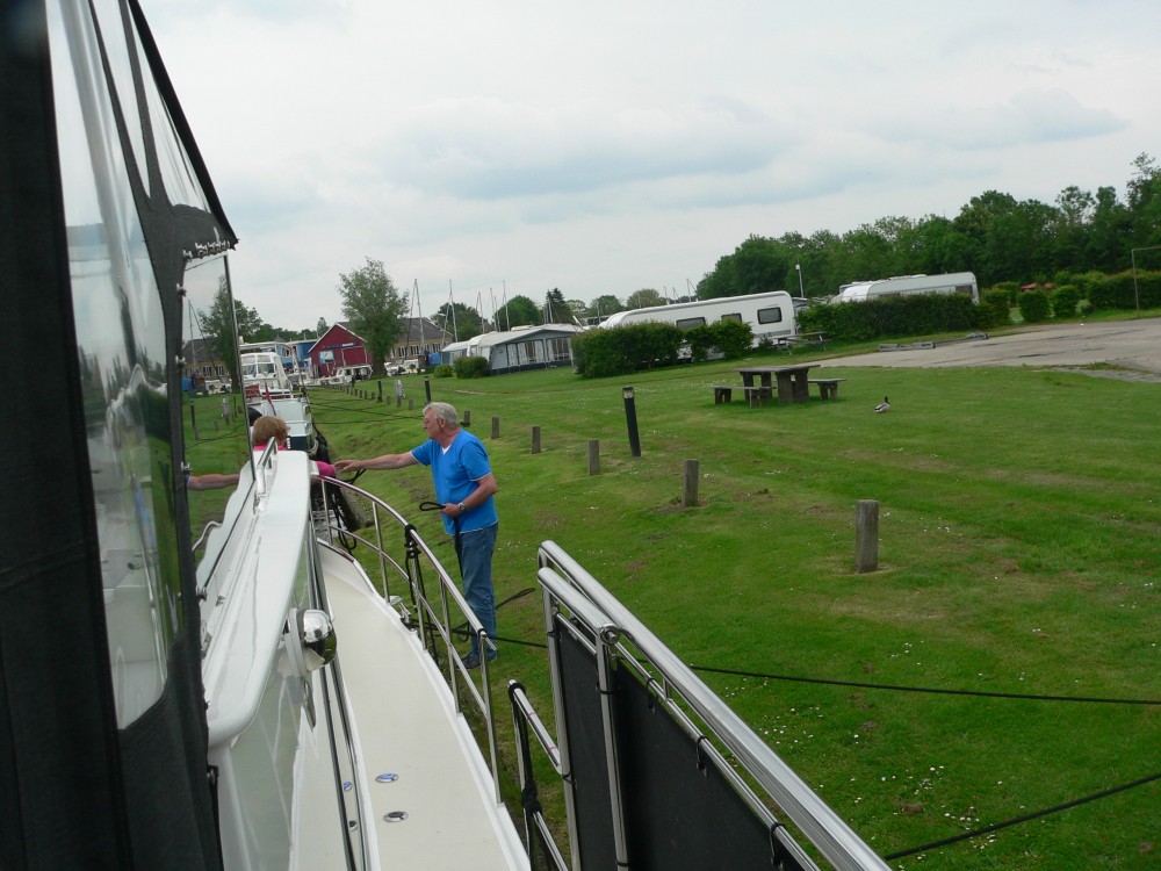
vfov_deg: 39.7
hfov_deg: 51.4
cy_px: 436
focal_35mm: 36
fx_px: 1207
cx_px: 580
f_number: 4
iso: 80
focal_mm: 6
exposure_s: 1/400
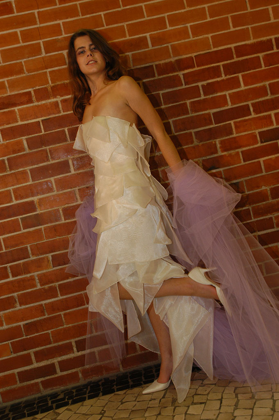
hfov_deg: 36.8
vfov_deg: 53.2
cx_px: 140
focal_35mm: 36
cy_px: 210
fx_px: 419
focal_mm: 24
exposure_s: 1/20
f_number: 4.5
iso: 500
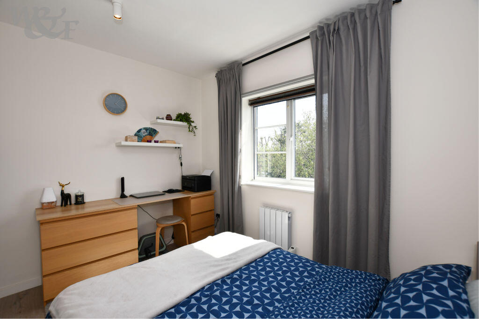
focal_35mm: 15
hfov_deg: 100.4
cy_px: 160
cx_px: 240
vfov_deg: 77.2
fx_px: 199
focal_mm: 10
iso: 100
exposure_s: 1/125
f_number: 5.6
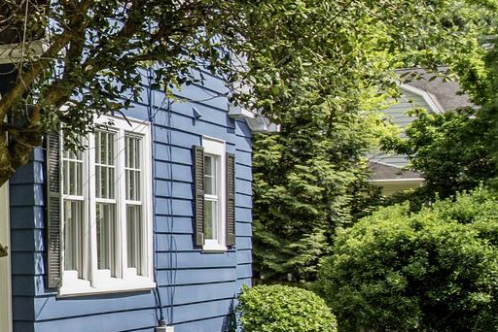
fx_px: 1163
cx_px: -487
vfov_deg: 16.3
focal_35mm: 84
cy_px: 207
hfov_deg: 17.5
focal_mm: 21
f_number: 8
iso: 400
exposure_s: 1/80
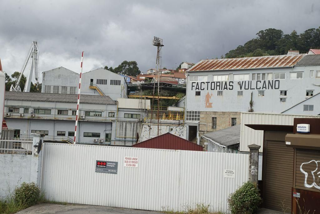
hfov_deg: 36.2
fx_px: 489
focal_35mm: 55
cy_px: 107
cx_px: 160
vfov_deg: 24.6
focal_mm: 55
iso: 200
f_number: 9
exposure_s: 1/160
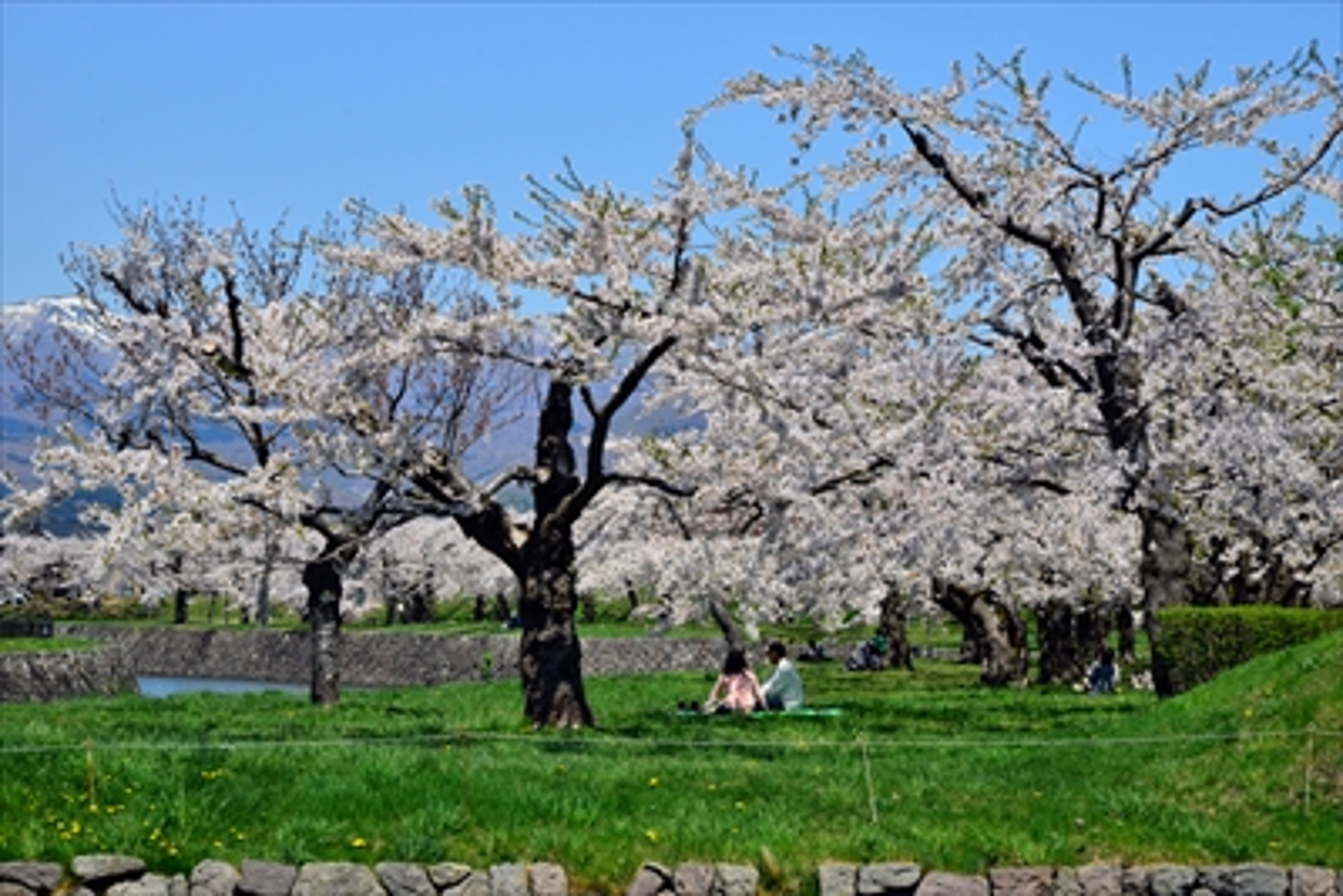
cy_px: 448
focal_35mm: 120
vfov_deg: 11.4
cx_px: 672
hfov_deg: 17.1
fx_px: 4478
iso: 400
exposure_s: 1/640
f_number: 13
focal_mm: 120
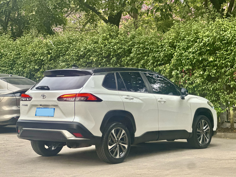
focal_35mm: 77
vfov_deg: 19.1
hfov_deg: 25.3
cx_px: 118
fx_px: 525
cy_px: 88
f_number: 2.8
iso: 250
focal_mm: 9
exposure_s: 1/104
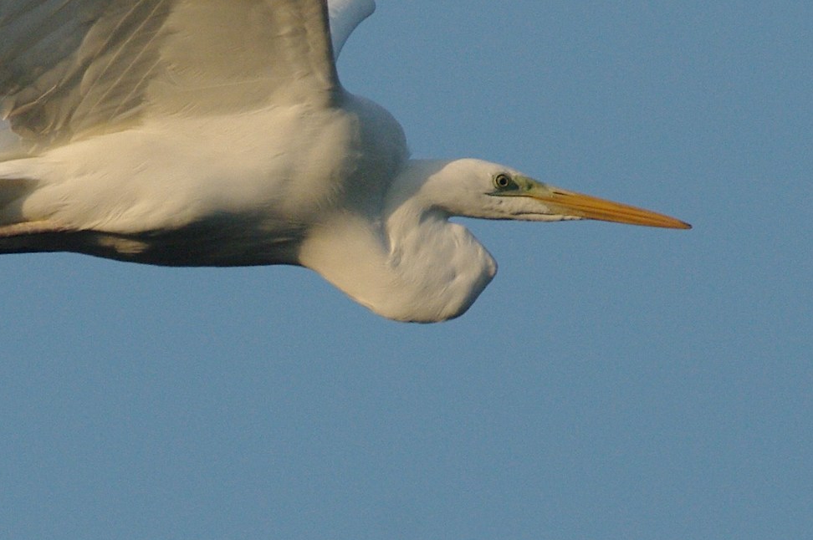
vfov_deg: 1.2
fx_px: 25064
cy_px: 64
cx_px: 468
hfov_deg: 1.9
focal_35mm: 1111
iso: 800
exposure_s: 1/1500
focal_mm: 300
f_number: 8
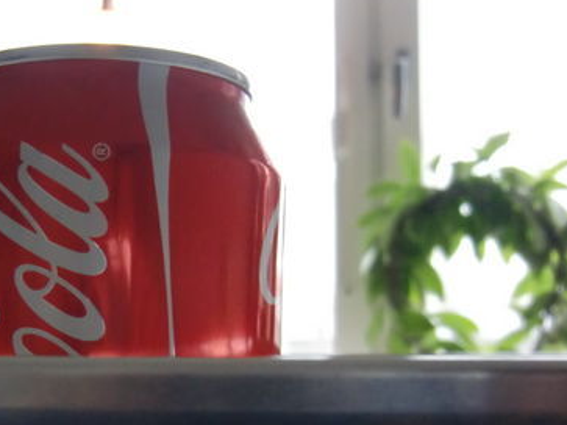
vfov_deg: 24.1
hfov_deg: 31.3
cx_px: 108
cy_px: 328
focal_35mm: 60
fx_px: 982
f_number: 3.6
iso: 400
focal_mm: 6.1
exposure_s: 1/40
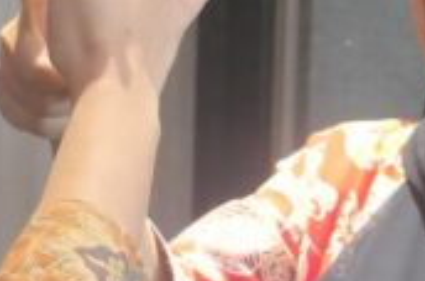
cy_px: 228
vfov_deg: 7.2
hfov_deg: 10.6
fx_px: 2251
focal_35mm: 191
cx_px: -57
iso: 1600
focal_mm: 11.7
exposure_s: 1/80
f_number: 2.8
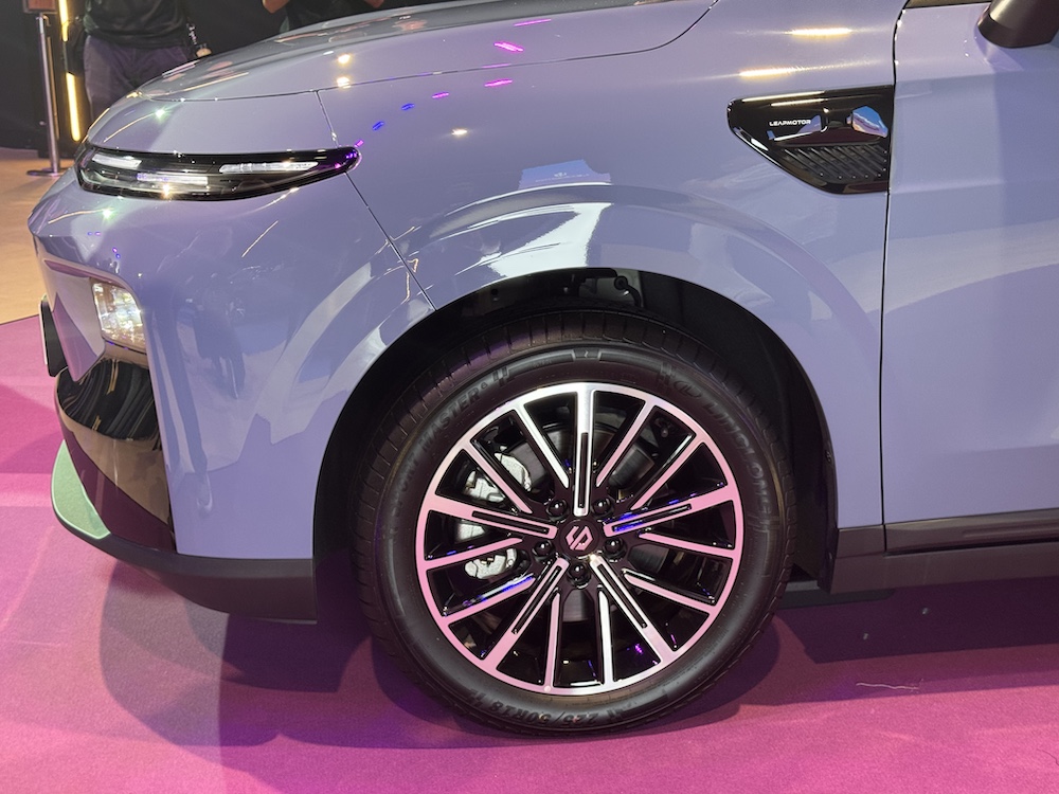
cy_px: 397
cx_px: 530
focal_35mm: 48
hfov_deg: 39.7
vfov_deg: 30.3
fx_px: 1468
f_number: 1.78
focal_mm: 6.76
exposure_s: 1/50
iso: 160
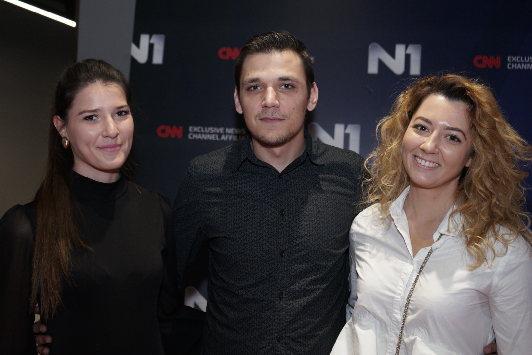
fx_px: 725
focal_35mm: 49
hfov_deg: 40.3
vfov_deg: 27.6
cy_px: 178
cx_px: 266
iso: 1600
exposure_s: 1/160
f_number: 4.5
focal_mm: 49
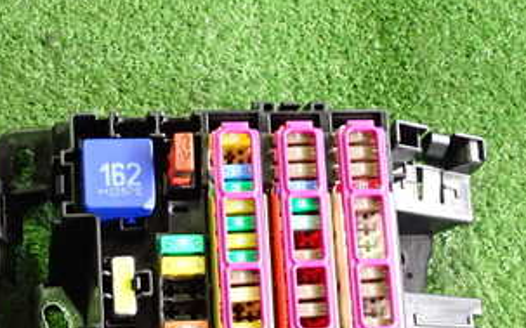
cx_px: 87
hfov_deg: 31.4
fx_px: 903
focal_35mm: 63
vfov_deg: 19.6
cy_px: 371
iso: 400
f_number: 2.3
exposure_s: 1/30
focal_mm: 5.4
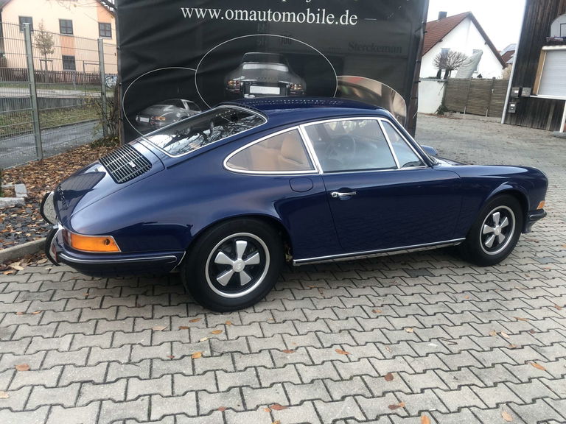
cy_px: 212
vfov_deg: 49.7
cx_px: 283
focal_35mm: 28
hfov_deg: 63.4
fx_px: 458
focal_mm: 3.99
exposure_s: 1/25
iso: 40
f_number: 1.8
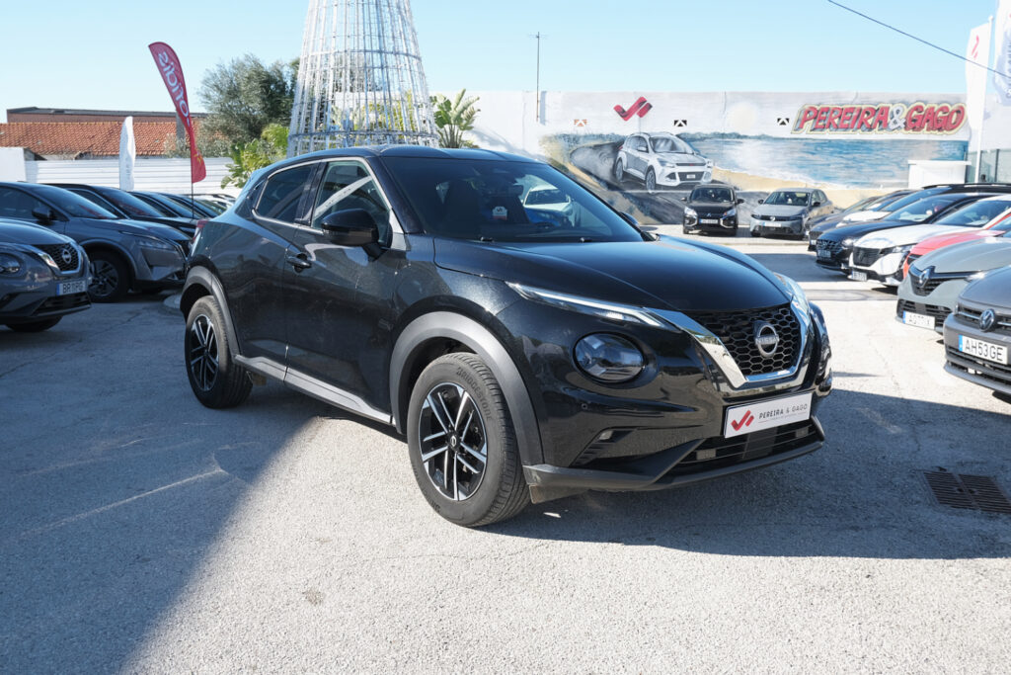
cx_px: 506
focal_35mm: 34
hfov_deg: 55.8
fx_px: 955
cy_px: 338
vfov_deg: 38.9
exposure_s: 1/100
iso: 160
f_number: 9
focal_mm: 22.8
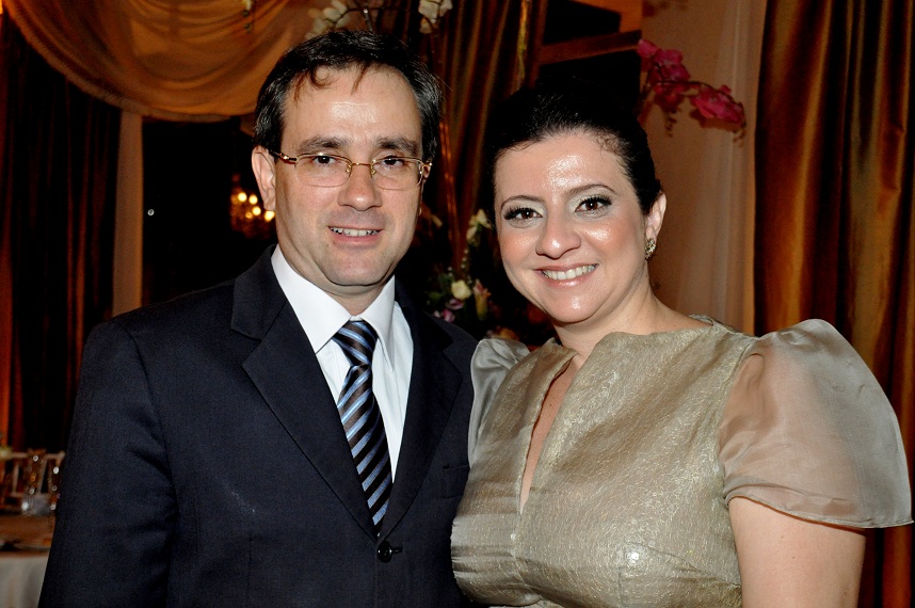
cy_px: 304
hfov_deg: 33.4
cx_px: 458
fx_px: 1523
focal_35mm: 60
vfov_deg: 22.6
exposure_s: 1/60
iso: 1600
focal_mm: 40
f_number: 7.1
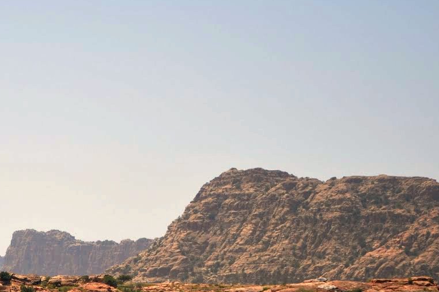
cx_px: 46
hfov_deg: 16.1
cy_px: 303
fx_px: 1535
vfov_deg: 10.7
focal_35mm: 126
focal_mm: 40
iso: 200
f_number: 4.5
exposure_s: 1/1000
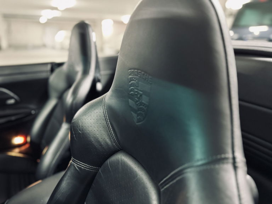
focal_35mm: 24
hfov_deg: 71.6
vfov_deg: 56.8
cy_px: 102
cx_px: 136
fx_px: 189
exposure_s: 1/33
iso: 800
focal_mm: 6.86
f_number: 1.78
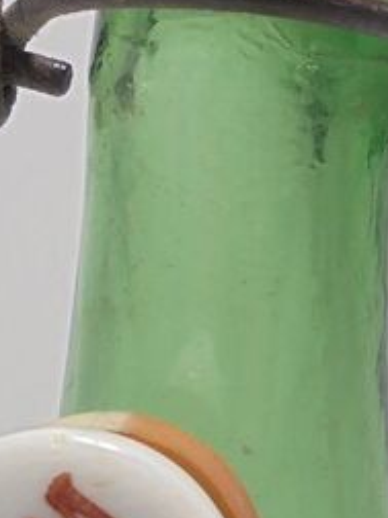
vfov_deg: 21.0
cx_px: 282
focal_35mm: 93
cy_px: 173
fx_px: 1390
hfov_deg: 15.8
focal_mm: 4.6
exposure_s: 1/80
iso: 100
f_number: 3.5
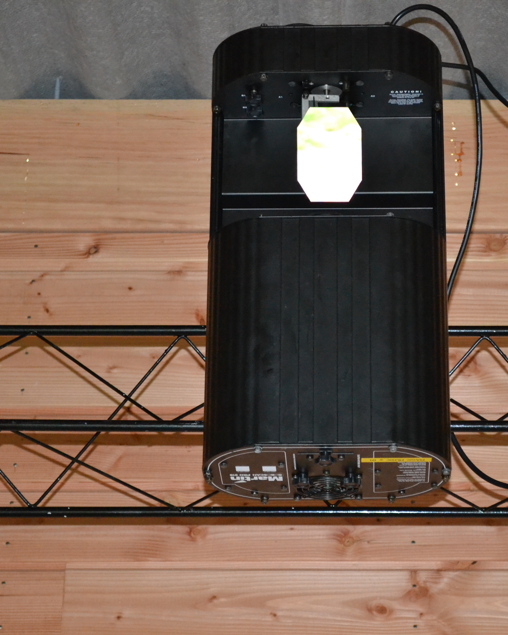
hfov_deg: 14.0
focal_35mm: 110
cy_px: 318
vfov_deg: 17.5
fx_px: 2067
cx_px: 326
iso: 3200
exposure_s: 1/60
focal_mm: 52
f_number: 5.6
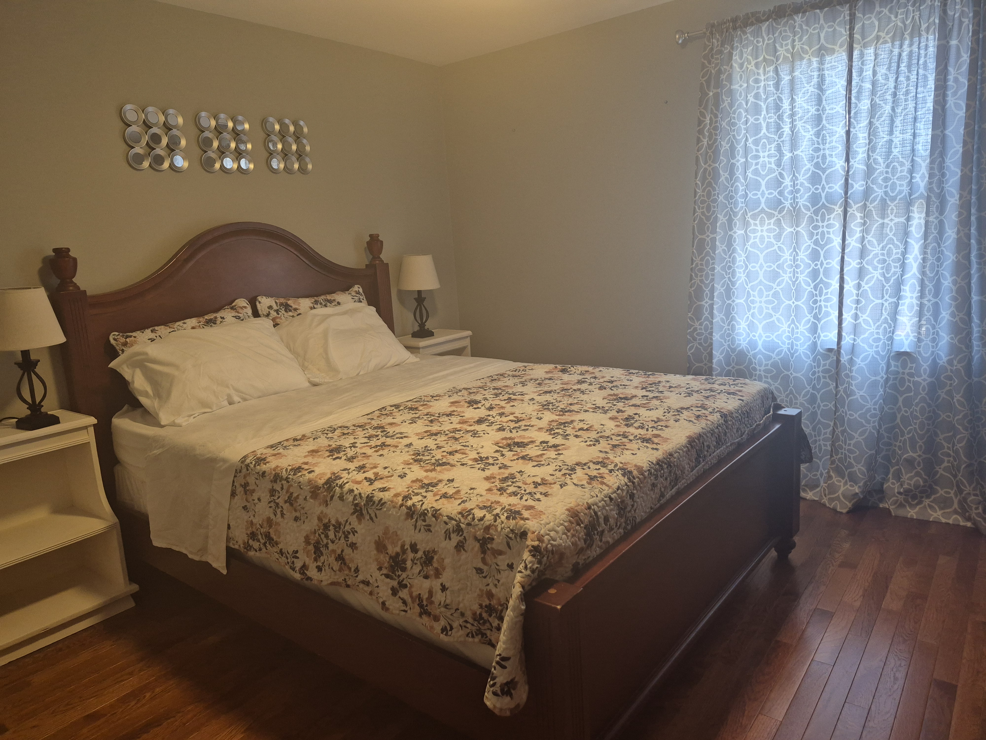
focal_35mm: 23
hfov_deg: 73.9
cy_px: 370
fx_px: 655
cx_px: 493
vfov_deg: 58.9
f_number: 1.8
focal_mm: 5.4
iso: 200
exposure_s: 1/120
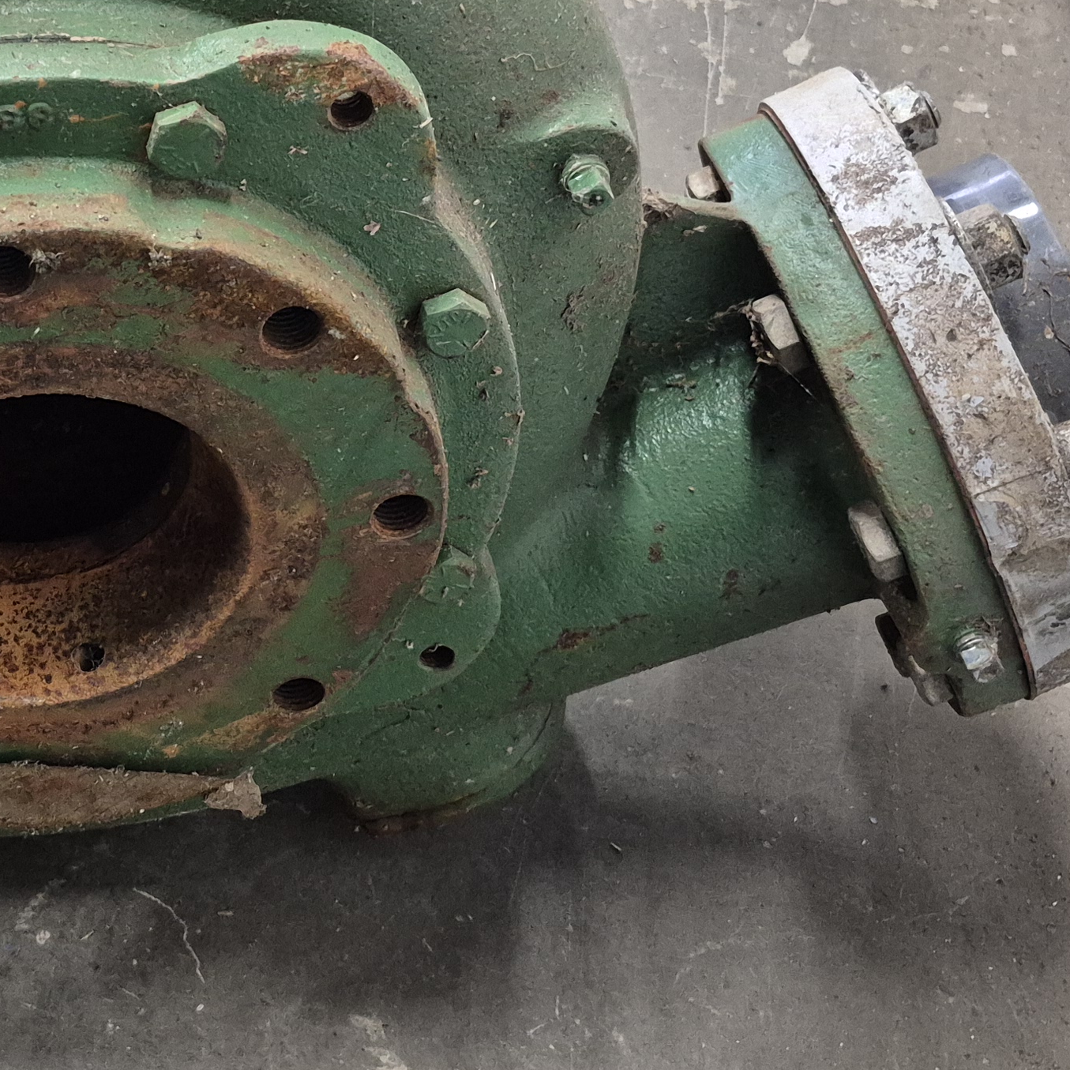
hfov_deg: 27.7
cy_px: 418
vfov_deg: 28.5
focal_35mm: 60
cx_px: 132
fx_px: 2098
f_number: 1.8
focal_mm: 5.4
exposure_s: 1/120
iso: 800
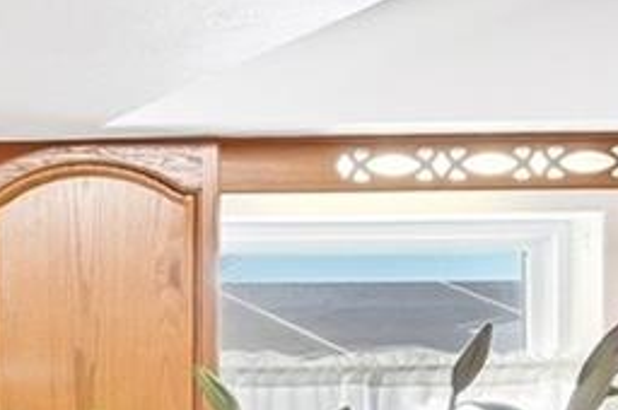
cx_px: -1014
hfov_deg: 13.0
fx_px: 1714
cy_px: 617
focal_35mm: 100
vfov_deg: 12.9
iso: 250
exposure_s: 1/125
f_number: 9
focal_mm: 16
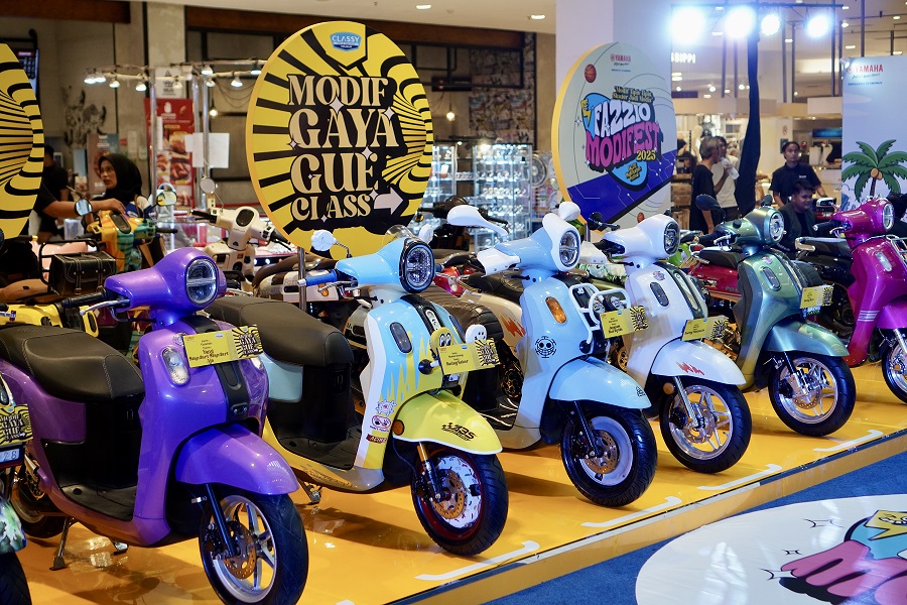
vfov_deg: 25.8
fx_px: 1323
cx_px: 454
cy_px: 302
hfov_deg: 37.9
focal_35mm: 52
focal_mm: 35
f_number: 2.8
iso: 500
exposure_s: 1/160
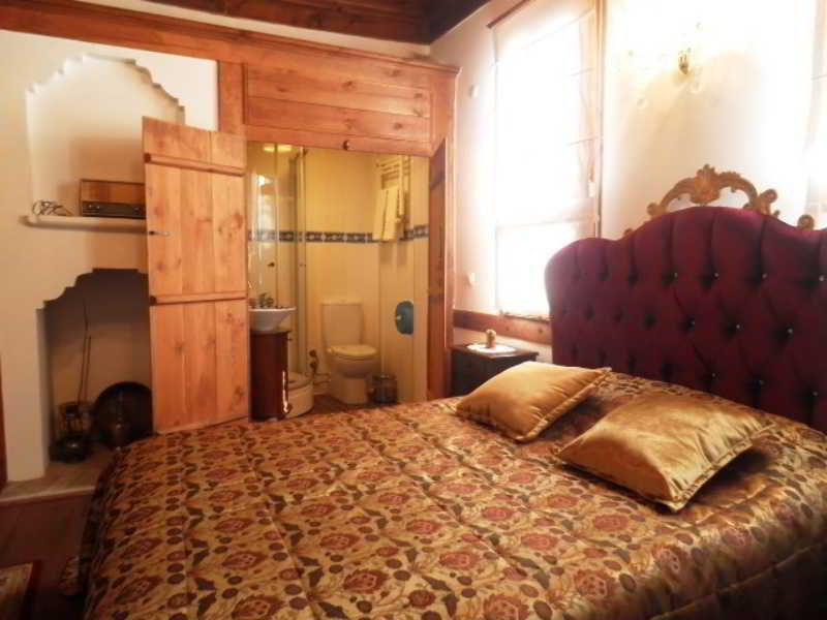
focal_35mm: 24
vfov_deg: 56.8
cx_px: 414
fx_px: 573
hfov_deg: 71.6
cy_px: 310
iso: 160
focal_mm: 4.3
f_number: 3.3
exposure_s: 1/15
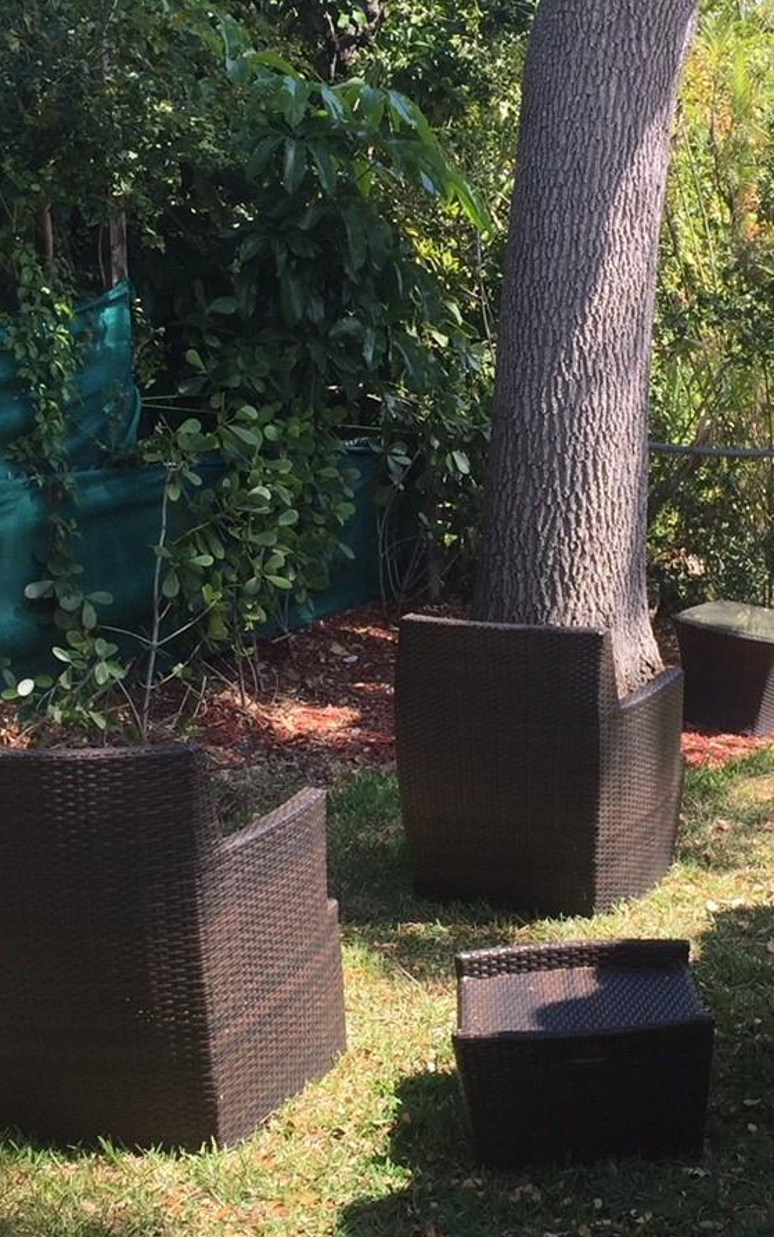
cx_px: 611
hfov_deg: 23.2
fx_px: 1856
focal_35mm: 55
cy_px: 660
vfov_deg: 36.9
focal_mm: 4.15
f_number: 2.2
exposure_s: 1/557
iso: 32
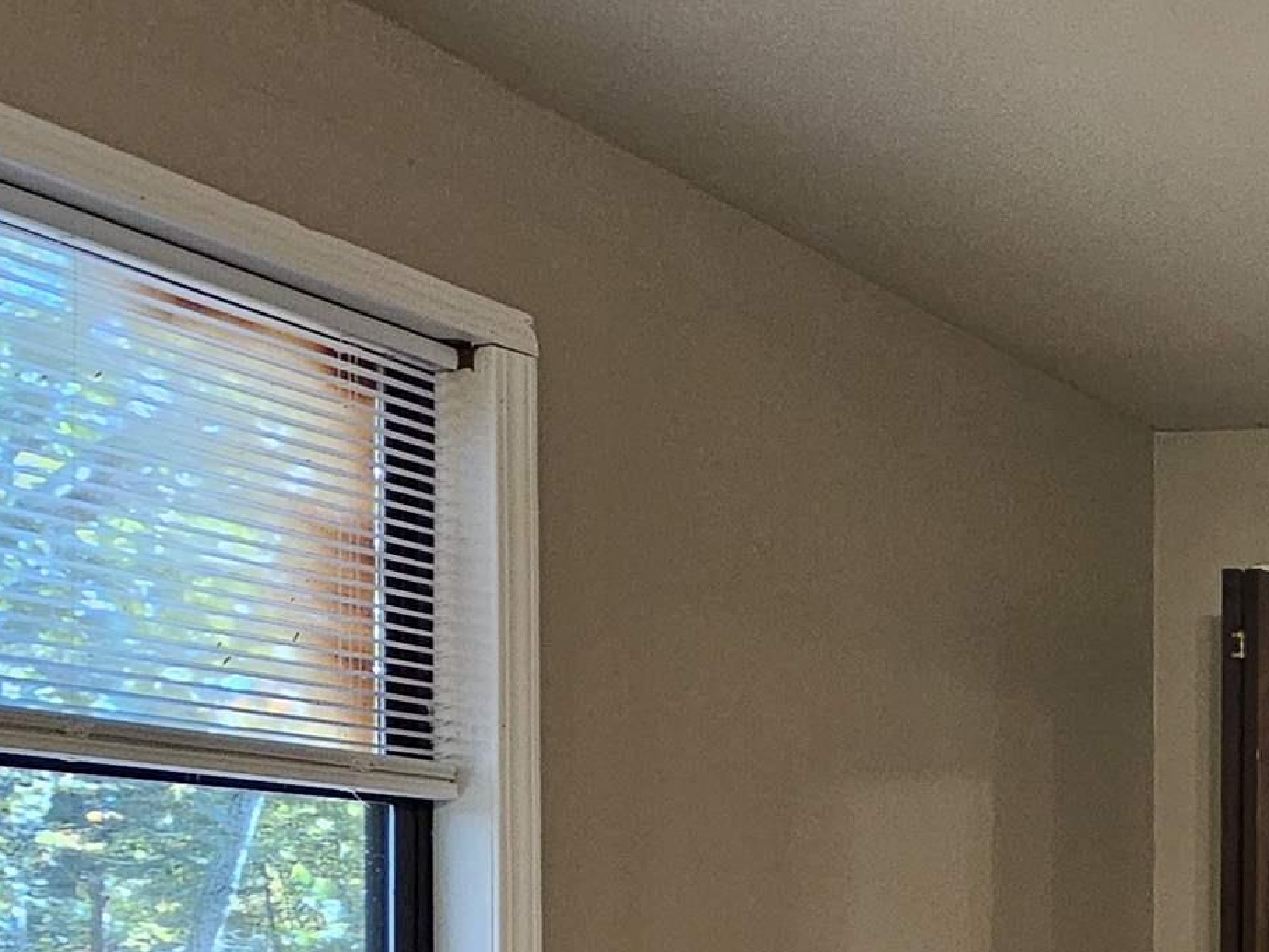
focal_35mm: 44
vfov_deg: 30.0
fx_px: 1613
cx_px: 1883
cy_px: 1007
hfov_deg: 28.6
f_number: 2.2
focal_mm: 2.2
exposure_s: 1/77.4
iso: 250
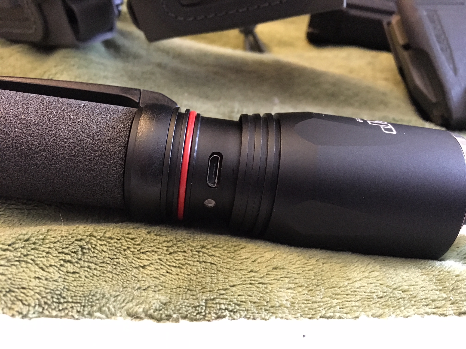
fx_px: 390
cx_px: 233
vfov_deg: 48.2
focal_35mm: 29
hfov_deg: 61.7
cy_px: 174
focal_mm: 4.15
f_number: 2.2
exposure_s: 1/15
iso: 250
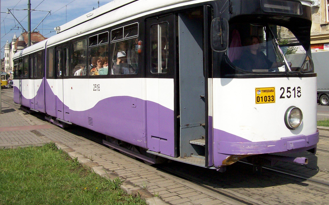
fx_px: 377
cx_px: 166
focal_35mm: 42
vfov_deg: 30.4
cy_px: 71
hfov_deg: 47.2
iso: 80
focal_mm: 6
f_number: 4.8
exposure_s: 1/1067
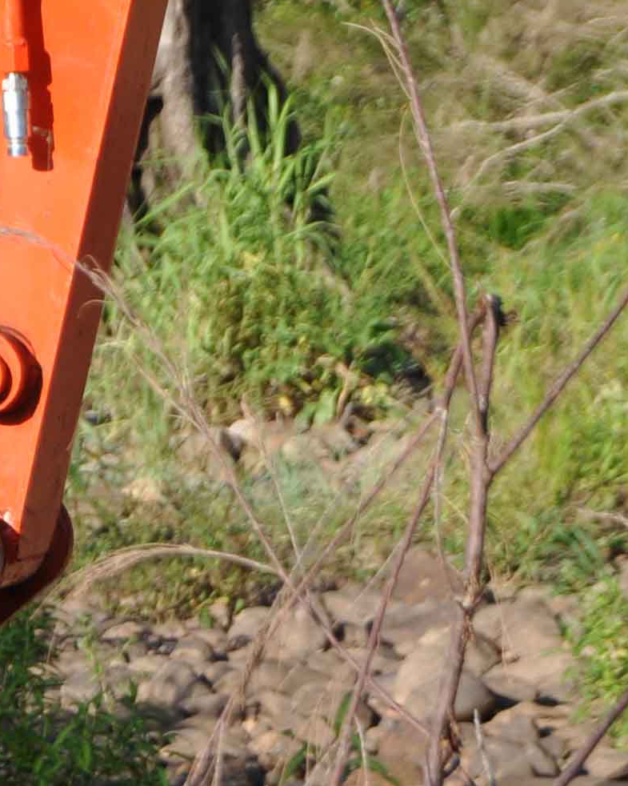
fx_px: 13993
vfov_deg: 3.2
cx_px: -126
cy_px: 1082
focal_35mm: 602
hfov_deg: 2.6
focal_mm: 98
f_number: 8
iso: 200
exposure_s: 1/250
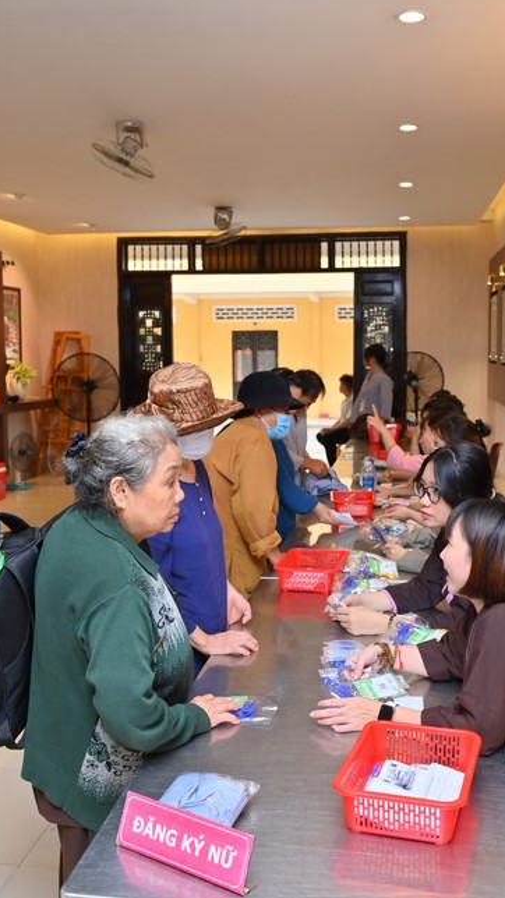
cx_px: 296
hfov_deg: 31.9
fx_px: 881
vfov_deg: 54.0
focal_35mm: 37
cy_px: 446
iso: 1250
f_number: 6.3
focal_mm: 35
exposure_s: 1/125
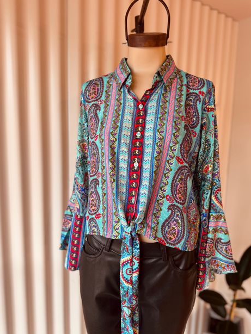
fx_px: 242
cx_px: 127
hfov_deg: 54.9
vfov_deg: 69.4
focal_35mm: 25
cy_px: 165
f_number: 1.78
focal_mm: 6.76
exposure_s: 1/121
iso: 160
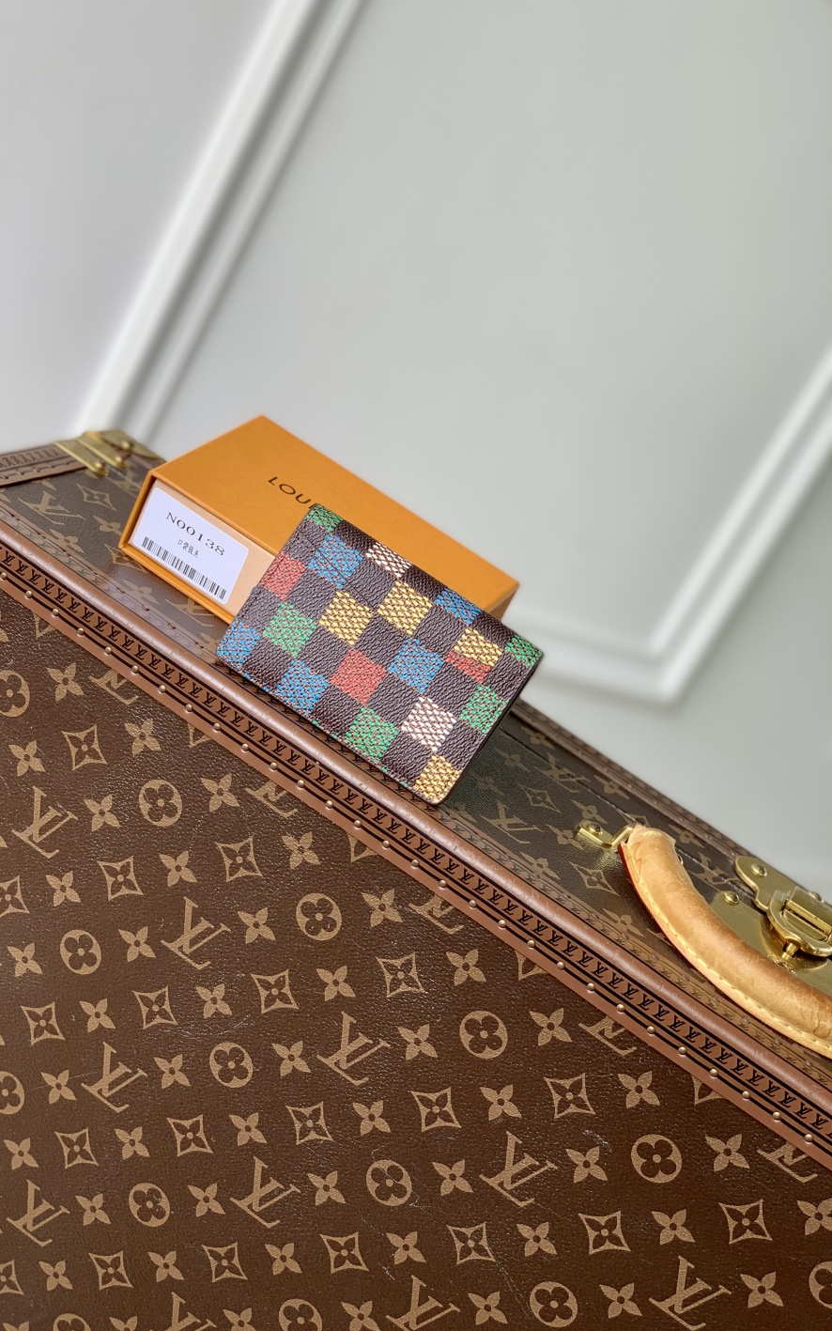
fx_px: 2031
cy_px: 674
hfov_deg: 23.1
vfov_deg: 36.3
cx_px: 327
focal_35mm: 56
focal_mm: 6
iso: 16
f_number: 2.4
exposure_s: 1/142
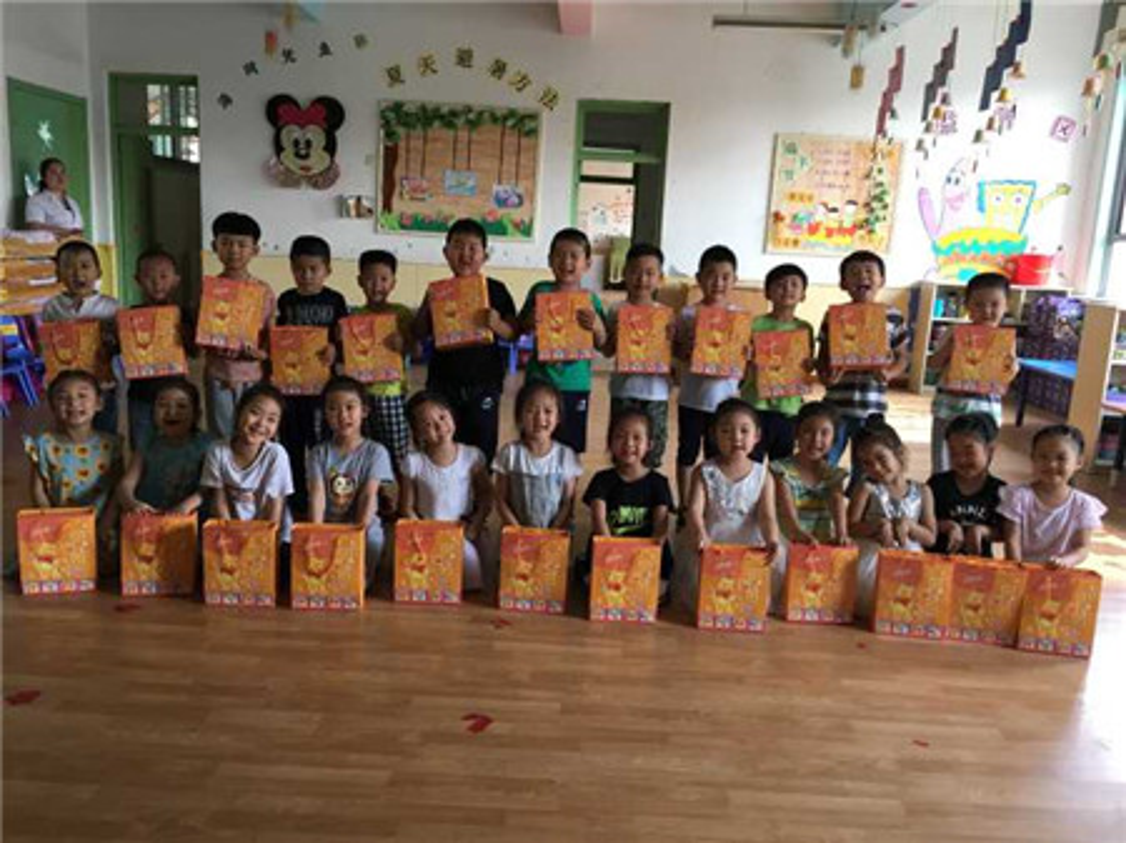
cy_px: 422
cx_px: 563
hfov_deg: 61.7
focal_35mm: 29
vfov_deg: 48.2
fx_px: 943
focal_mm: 4.15
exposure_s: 1/33
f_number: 2.2
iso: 40
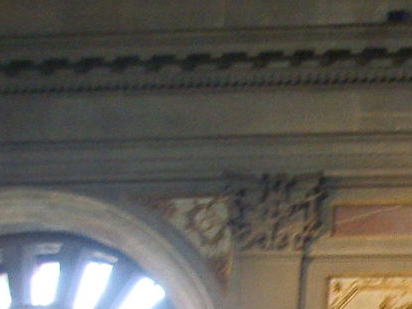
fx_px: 1798
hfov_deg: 11.9
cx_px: 773
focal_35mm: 151
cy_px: 470
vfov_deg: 9.5
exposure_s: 1/10
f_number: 3.5
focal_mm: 6.6
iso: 150
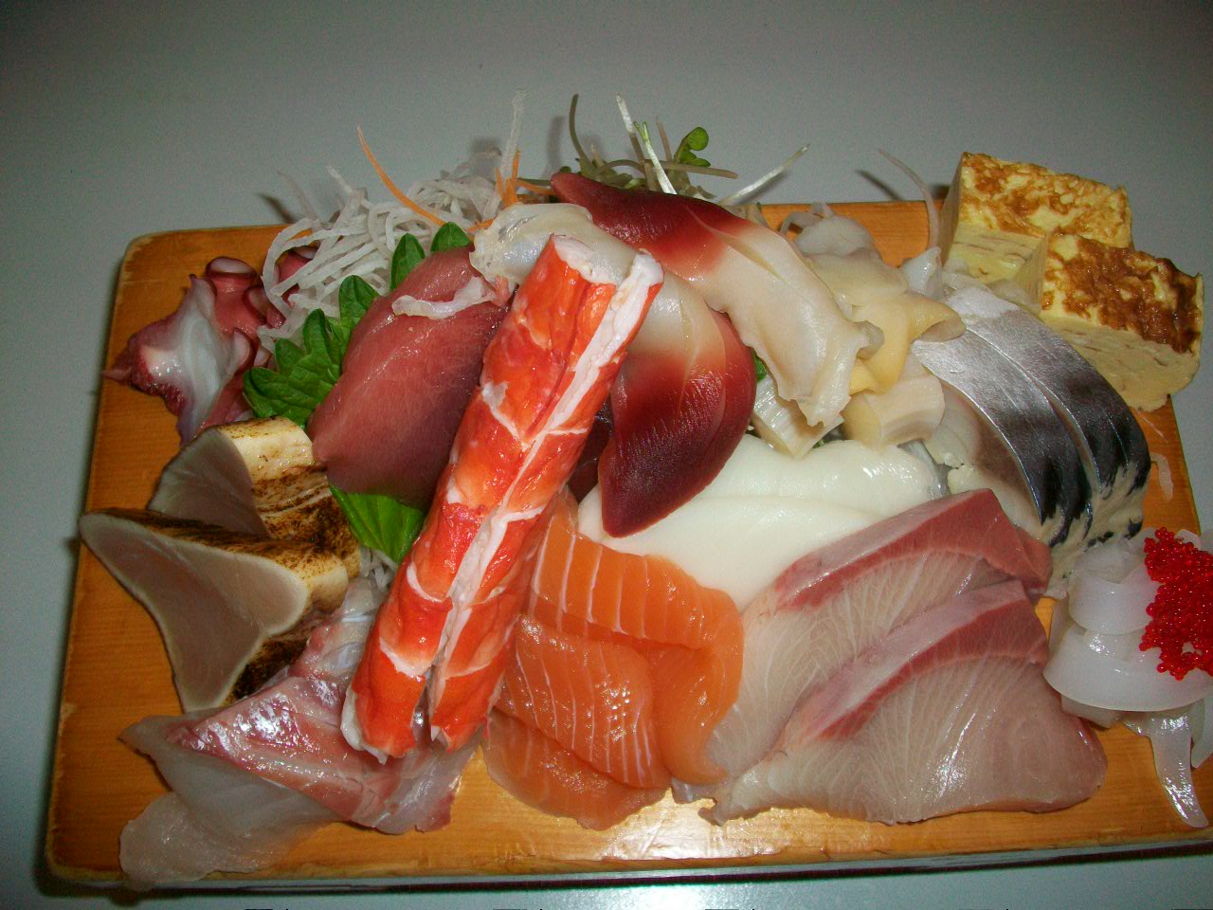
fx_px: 1121
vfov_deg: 44.2
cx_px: 606
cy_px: 455
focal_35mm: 32
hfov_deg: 56.8
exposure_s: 1/60
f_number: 2.8
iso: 120
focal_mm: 5.7
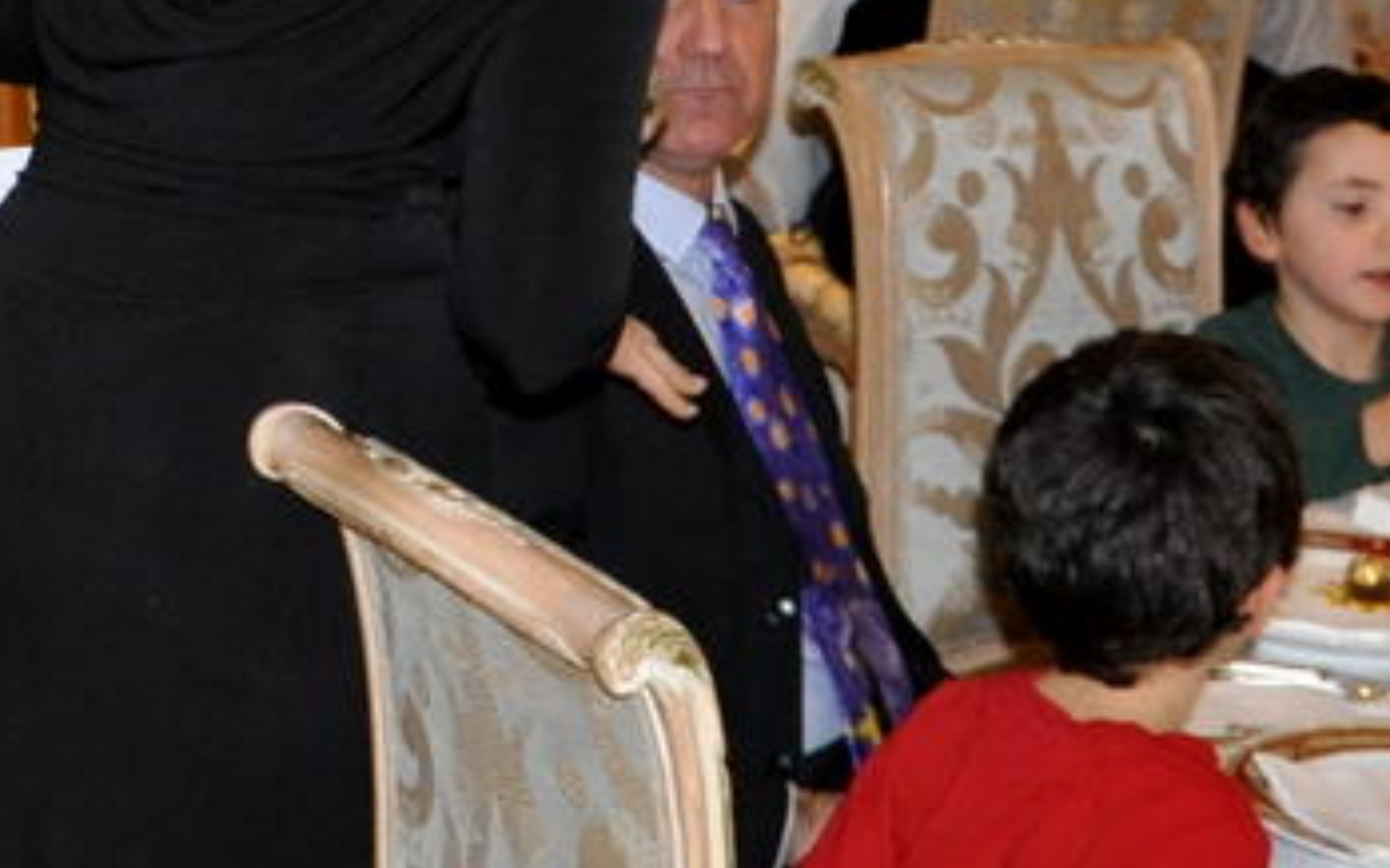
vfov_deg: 10.2
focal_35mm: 126
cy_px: -261
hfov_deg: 16.1
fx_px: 4772
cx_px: -139
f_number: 3.5
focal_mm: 18
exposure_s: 1/60
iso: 800
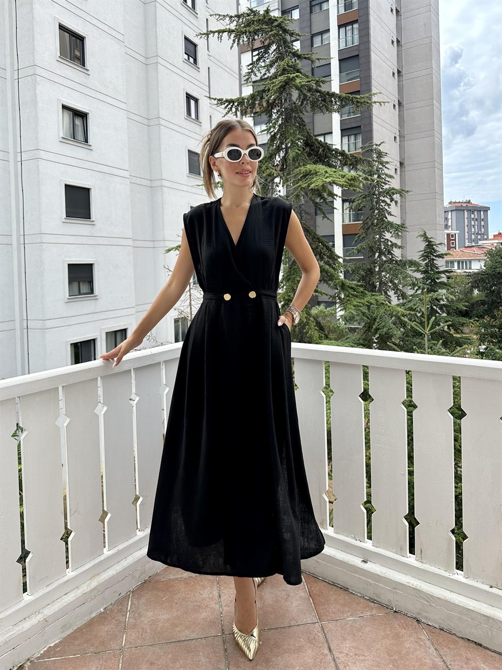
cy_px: 335
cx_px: 251
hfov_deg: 56.8
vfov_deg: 71.6
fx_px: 464
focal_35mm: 24
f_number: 1.78
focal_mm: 6.86
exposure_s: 1/1664
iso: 80
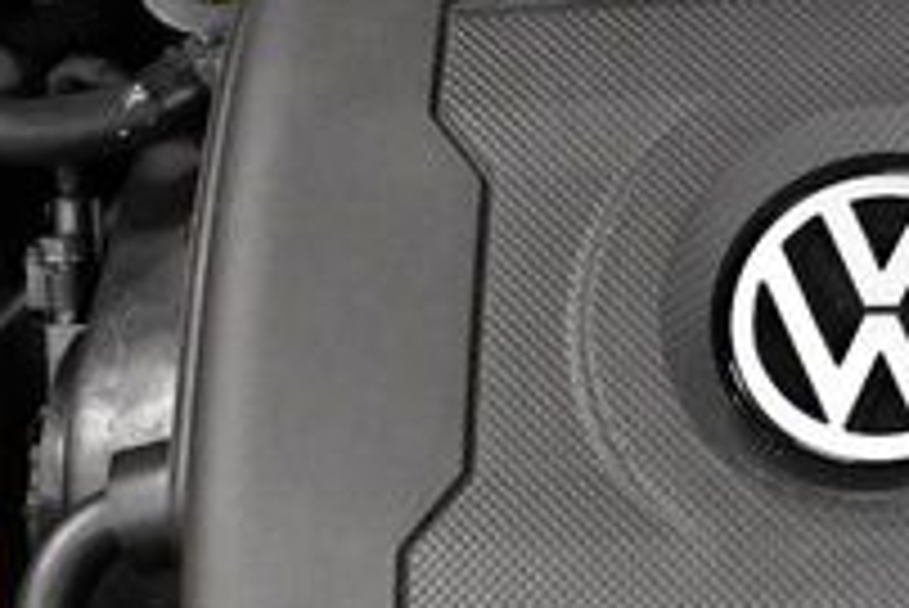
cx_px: 1143
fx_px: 2880
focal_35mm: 114
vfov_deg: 12.0
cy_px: 448
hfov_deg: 17.0
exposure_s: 1/125
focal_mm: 18
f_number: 3.5
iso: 2200
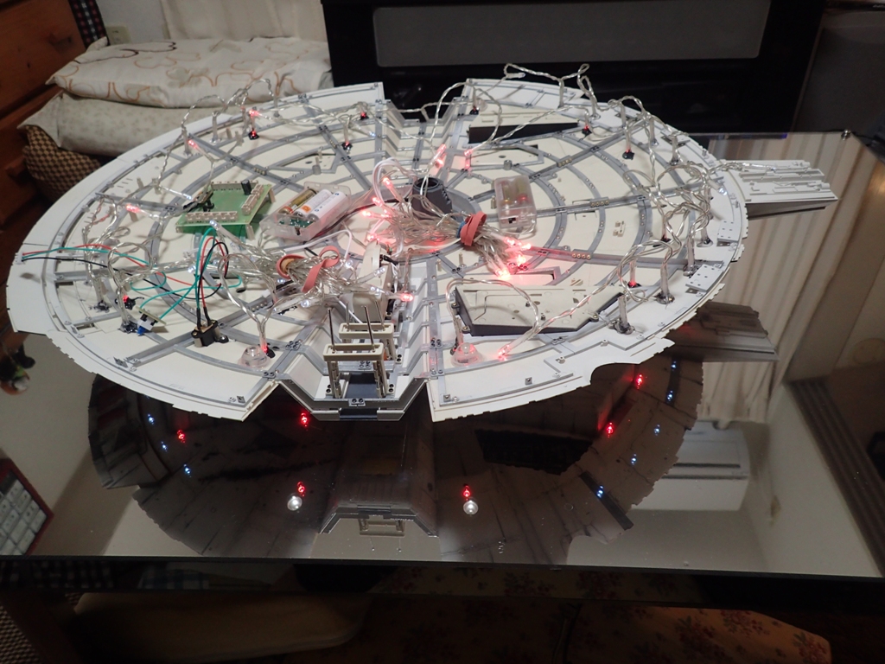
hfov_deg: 69.4
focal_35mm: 25
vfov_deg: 54.9
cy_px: 332
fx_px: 639
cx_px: 442
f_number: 2
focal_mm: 4.5
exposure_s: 1/50
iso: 200
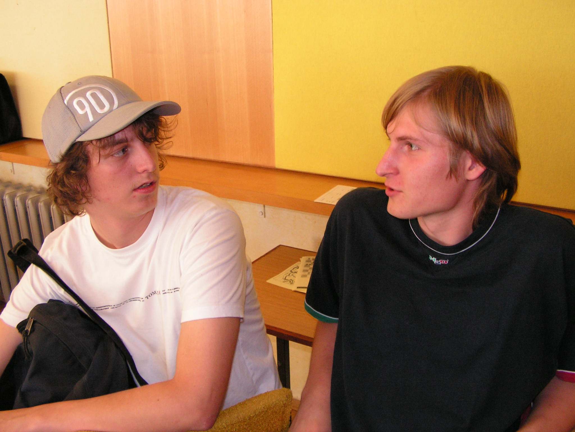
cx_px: 288
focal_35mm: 36
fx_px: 598
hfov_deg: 51.4
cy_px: 216
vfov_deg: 39.7
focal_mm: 6
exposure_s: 1/40
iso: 200
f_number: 3.2
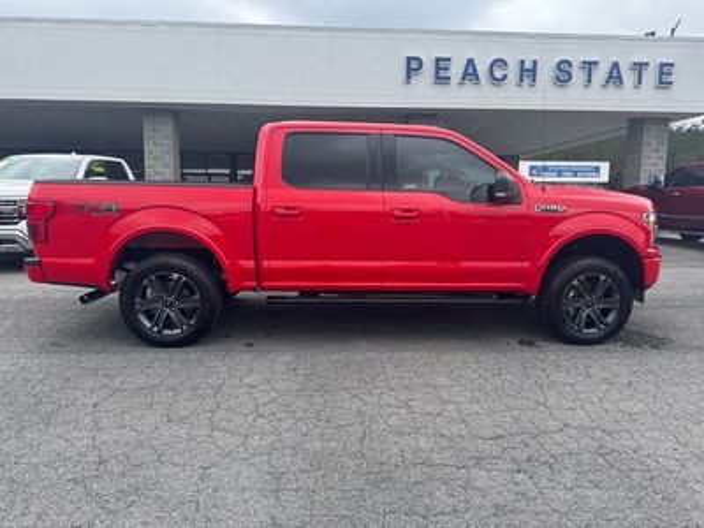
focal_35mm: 24
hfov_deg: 71.6
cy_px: 264
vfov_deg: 56.8
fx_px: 488
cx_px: 352
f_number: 1.78
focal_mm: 6.76
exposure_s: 1/952
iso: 80
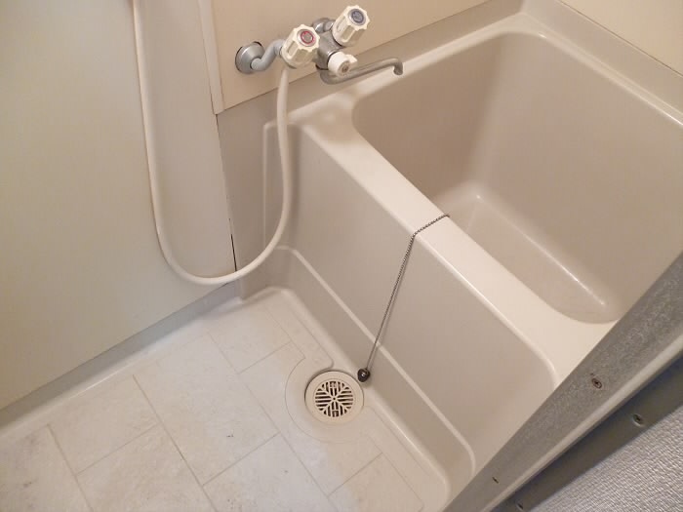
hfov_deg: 63.4
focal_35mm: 28
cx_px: 342
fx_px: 552
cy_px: 256
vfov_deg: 49.7
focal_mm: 5
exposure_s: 1/20
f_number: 3.1
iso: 400
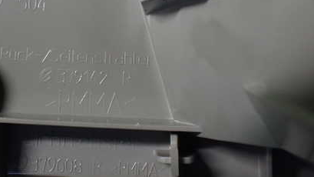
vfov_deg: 24.5
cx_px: 91
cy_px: 34
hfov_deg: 42.0
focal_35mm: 48
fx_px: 400
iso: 800
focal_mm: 5.4
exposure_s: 1/50
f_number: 2.3
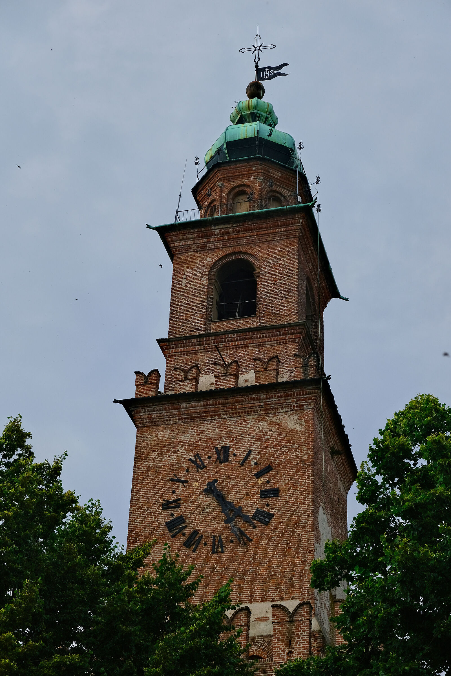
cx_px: 226
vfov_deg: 29.2
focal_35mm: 69
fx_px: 1297
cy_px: 338
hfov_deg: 19.7
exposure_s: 1/1800
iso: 320
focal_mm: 46.3
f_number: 5.6
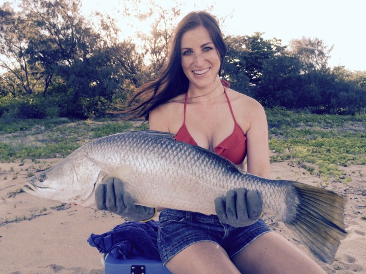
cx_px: 183
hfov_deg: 61.6
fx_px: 307
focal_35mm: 29
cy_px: 137
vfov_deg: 48.3
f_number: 2.2
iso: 32
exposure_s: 1/477
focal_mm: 4.15
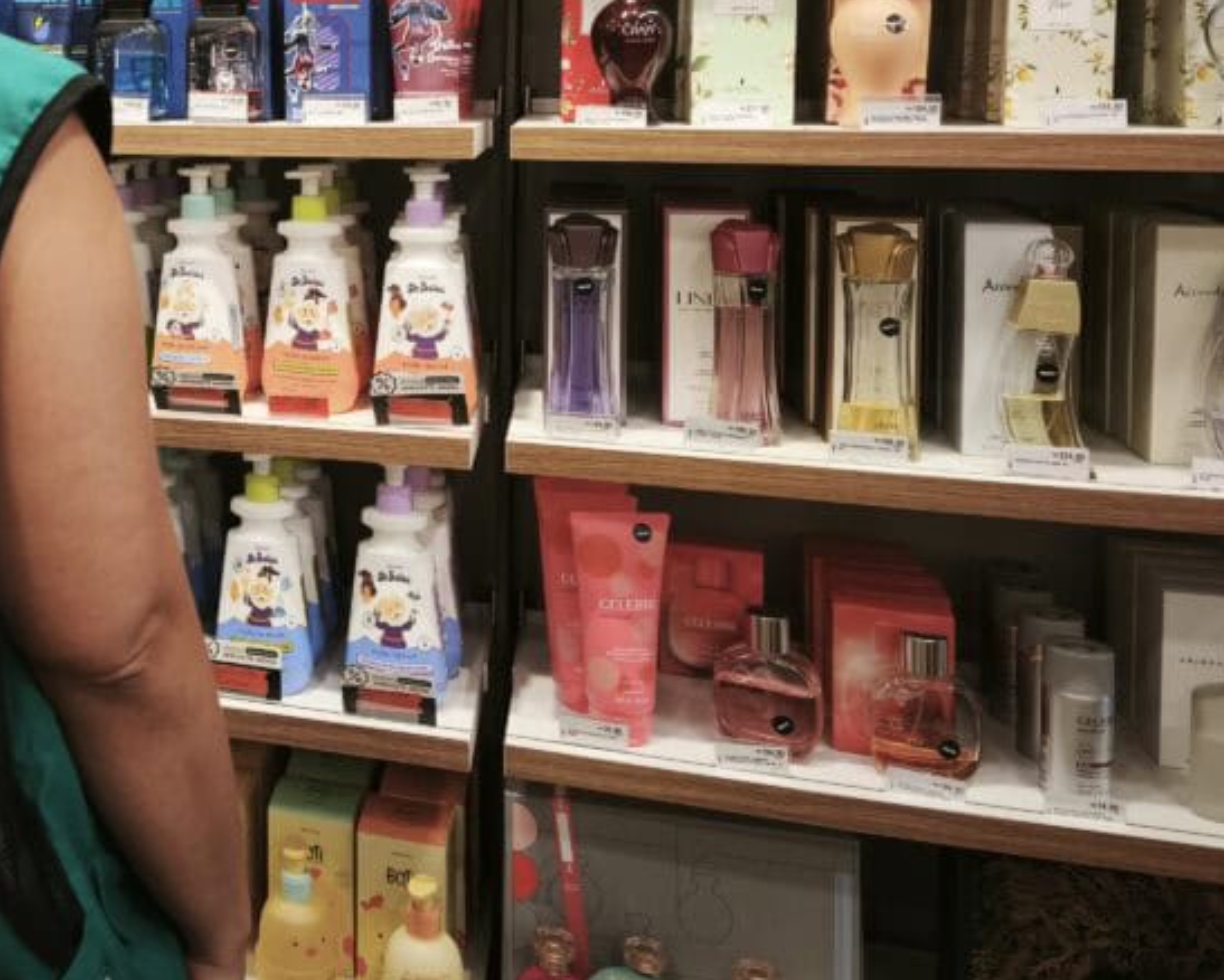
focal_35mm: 42
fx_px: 1522
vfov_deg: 34.0
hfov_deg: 40.0
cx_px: 87
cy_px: 125
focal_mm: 5.3
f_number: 1.7
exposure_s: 1/60
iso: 100
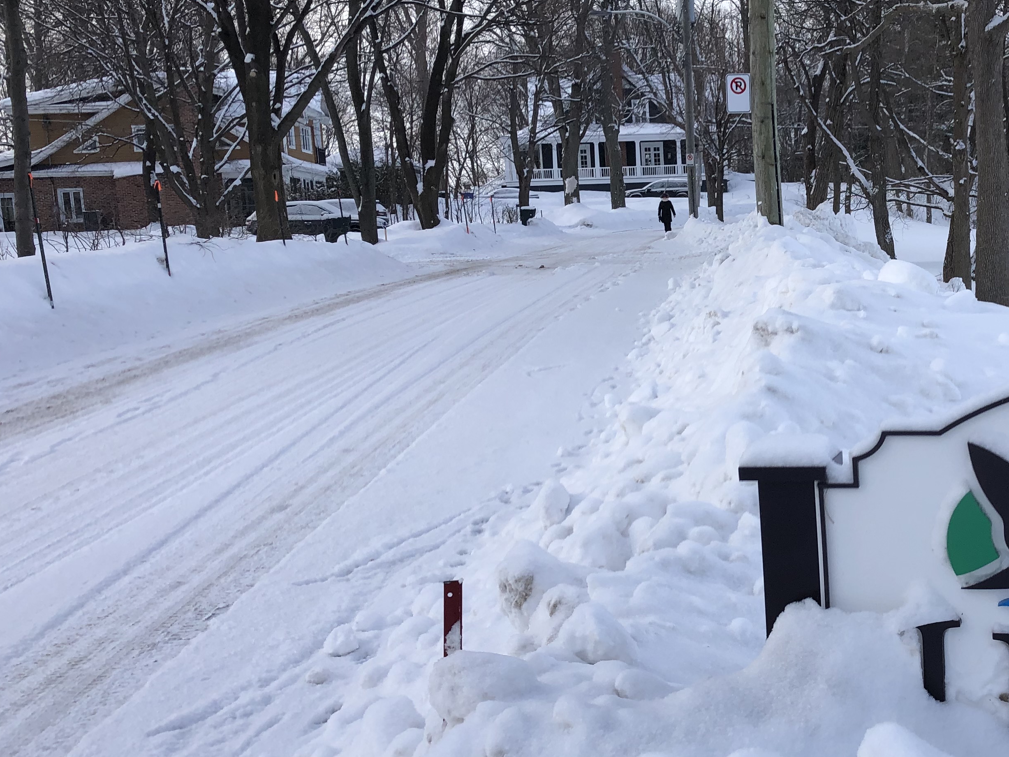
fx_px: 1341
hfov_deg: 39.4
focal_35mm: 46
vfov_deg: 31.5
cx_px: 824
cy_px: 396
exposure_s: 1/1548
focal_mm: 3.99
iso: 20
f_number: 1.8
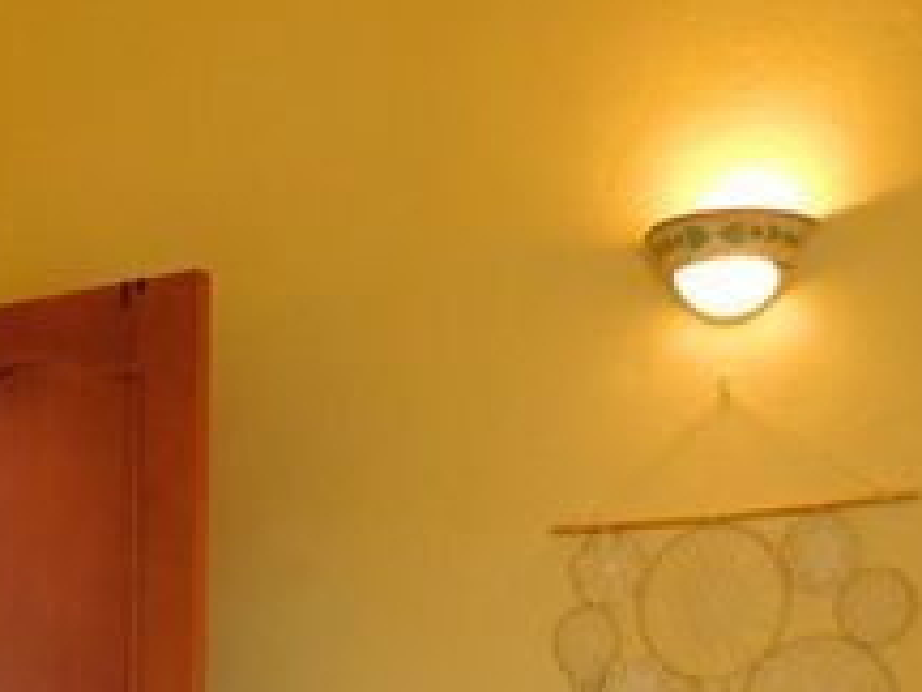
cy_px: 876
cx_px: 288
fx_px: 1998
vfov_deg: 18.4
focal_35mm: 75
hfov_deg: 25.8
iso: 220
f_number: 3
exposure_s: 1/30
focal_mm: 4
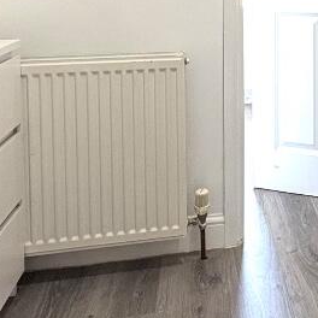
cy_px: -17
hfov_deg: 32.5
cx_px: 319
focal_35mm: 48
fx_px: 499
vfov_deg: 31.9
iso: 250
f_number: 2.2
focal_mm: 2.22
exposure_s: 1/60
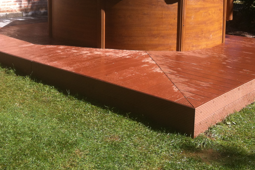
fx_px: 425
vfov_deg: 22.2
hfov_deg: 33.4
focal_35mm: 60
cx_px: 124
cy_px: 27
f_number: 2.8
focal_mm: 3.85
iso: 80
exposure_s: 1/656
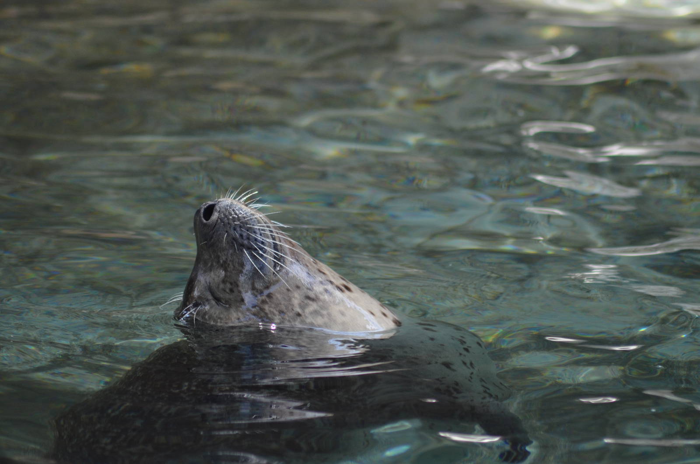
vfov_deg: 3.0
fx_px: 8733
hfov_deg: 4.6
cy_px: 232
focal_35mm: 450
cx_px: 350
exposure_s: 1/640
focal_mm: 300
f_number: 5.6
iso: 800
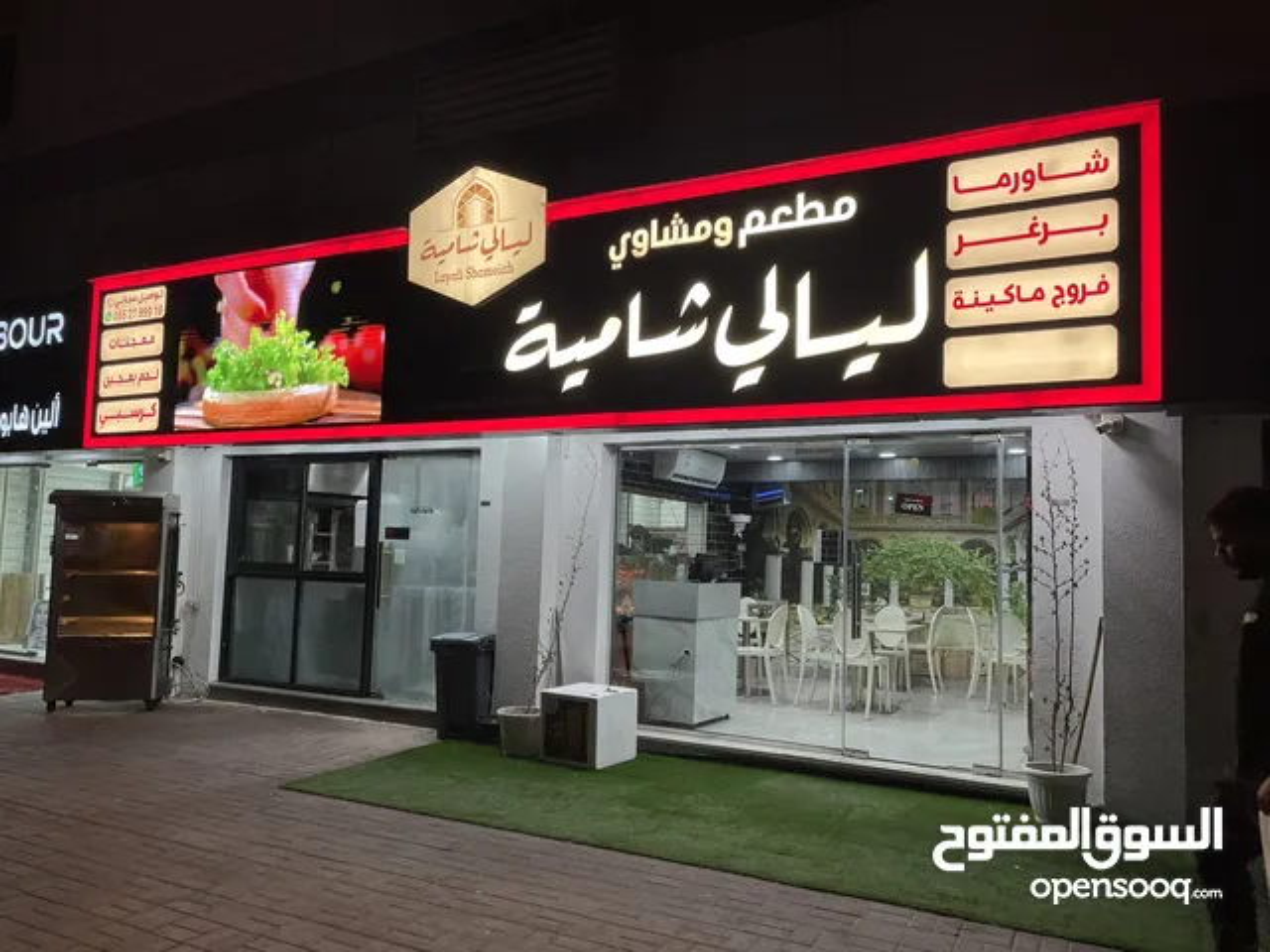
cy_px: 476
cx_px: 635
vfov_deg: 53.1
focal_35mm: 26
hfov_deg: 67.3
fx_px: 954
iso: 32
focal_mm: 4.2
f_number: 1.6
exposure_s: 1/148
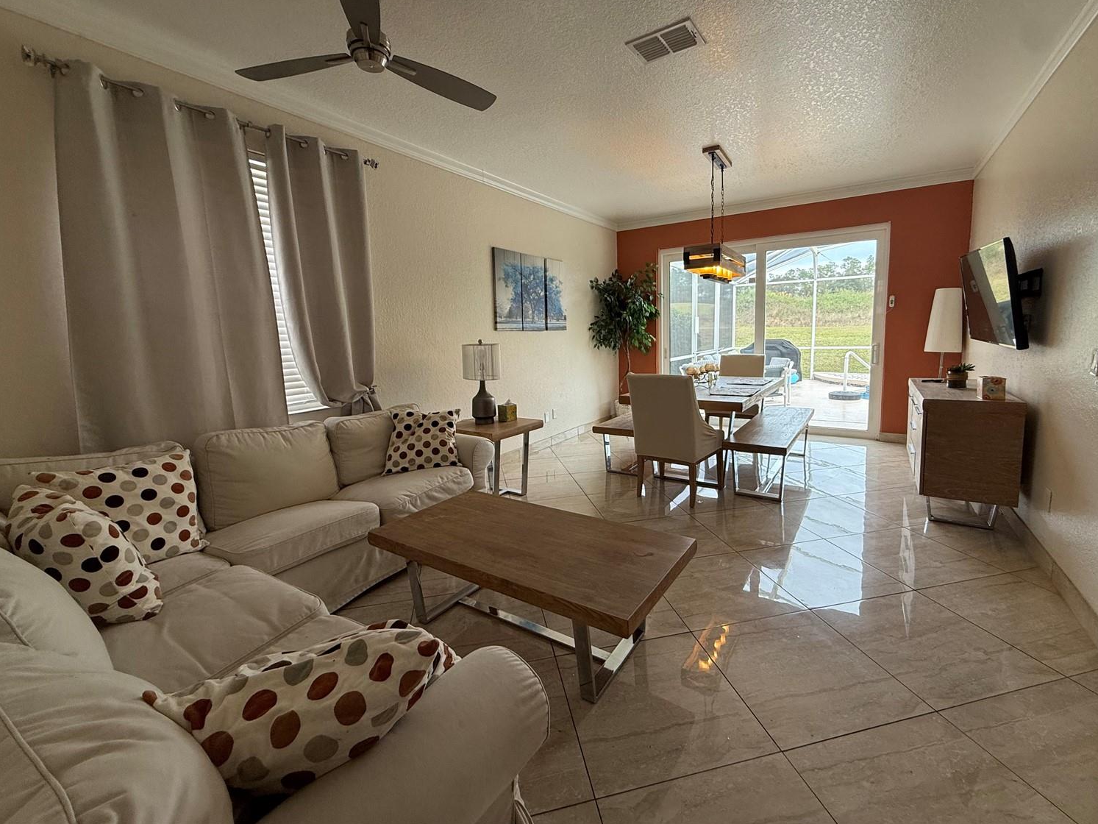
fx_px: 476
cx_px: 575
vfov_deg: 81.7
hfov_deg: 98.1
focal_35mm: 15
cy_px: 386
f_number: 2.2
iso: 125
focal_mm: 2.22
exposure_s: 1/120
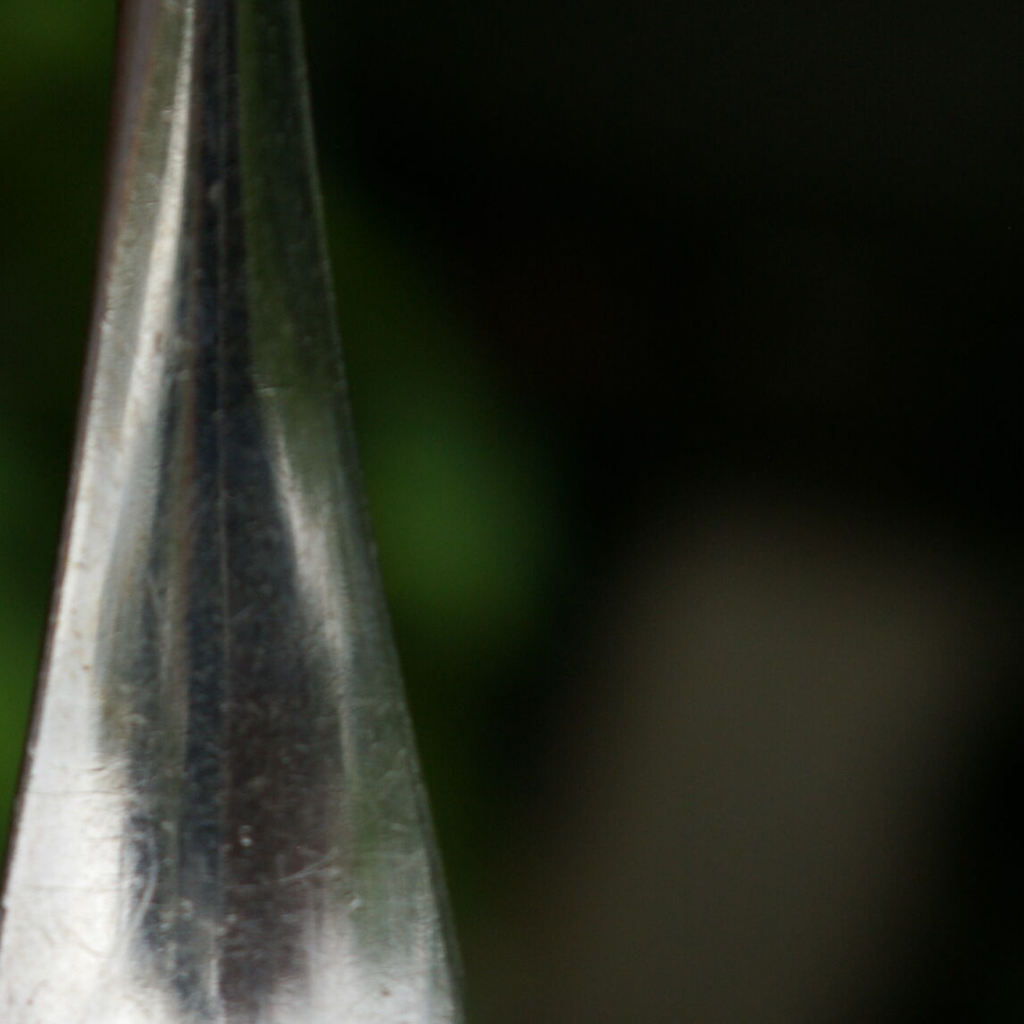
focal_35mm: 183
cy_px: 974
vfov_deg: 9.5
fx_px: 6128
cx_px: 193
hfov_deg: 9.5
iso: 200
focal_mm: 55
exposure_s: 1/125
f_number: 8
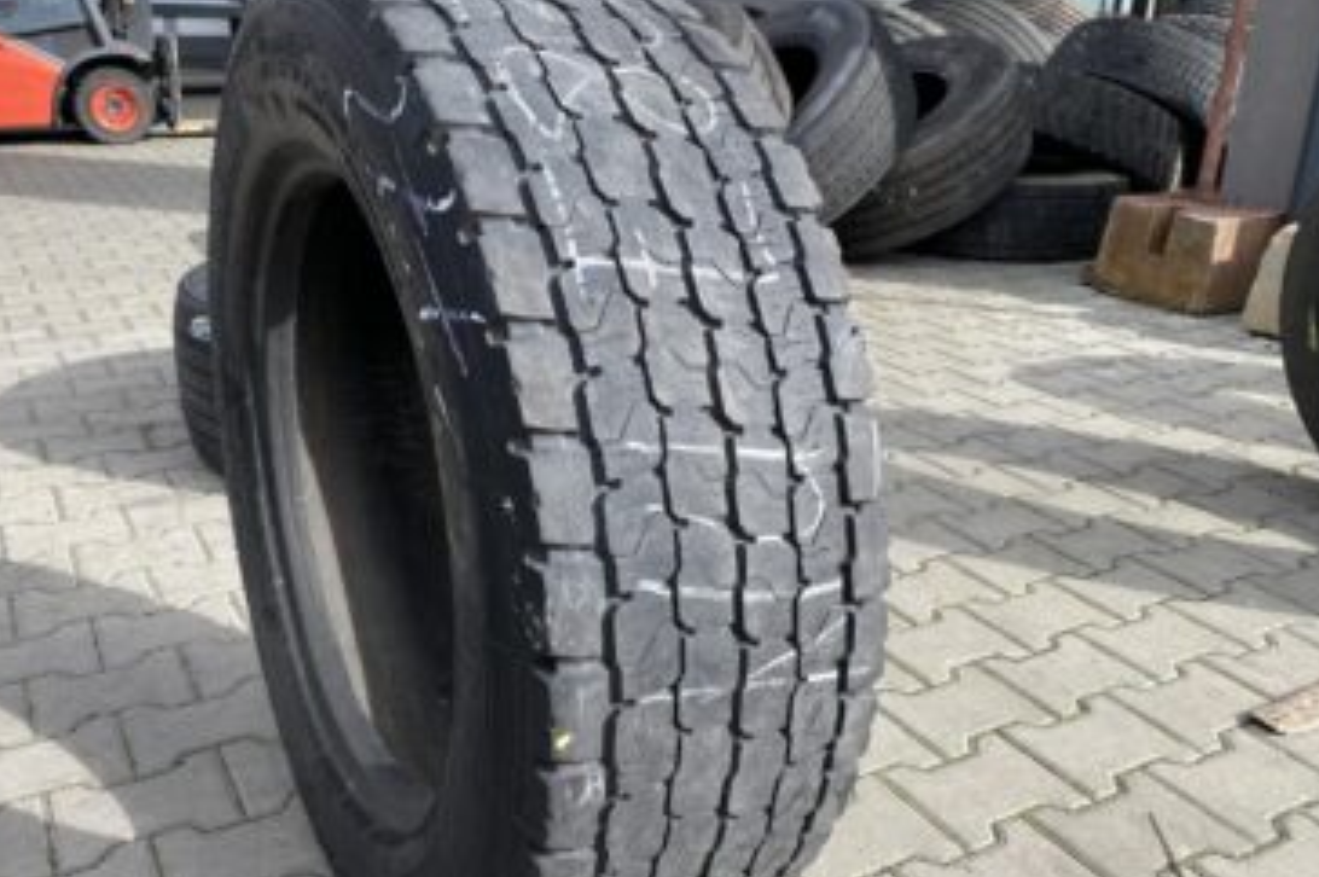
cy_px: 444
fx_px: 1171
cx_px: 623
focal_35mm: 32
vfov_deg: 41.0
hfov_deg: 58.7
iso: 32
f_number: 1.8
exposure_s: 1/1072
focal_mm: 4.25
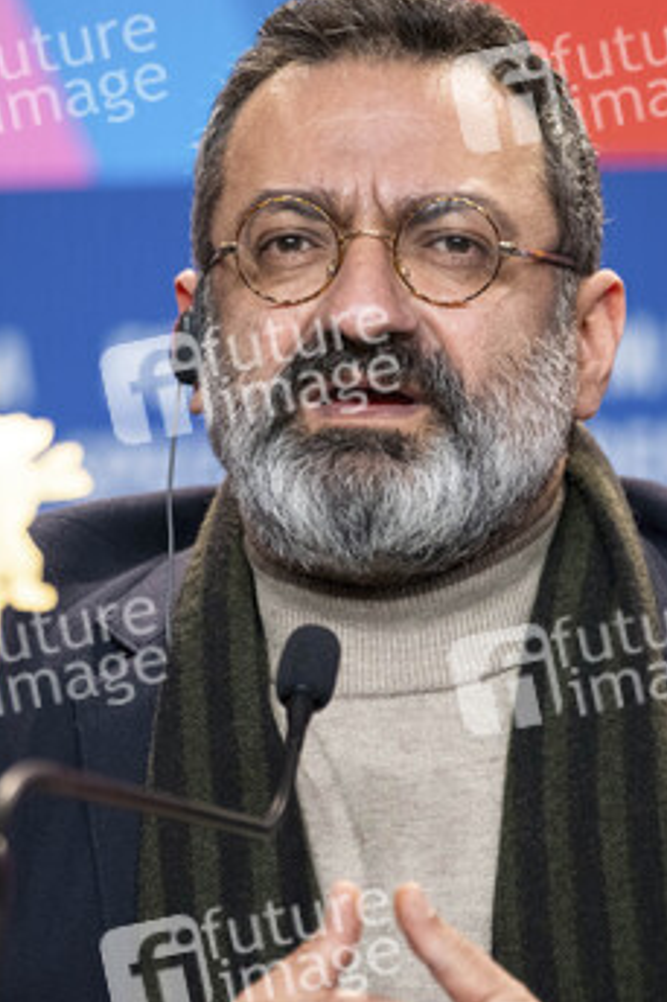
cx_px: 335
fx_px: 6787
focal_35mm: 244
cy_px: 521
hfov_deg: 5.6
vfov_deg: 8.4
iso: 2000
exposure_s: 1/180
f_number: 2.8
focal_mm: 140
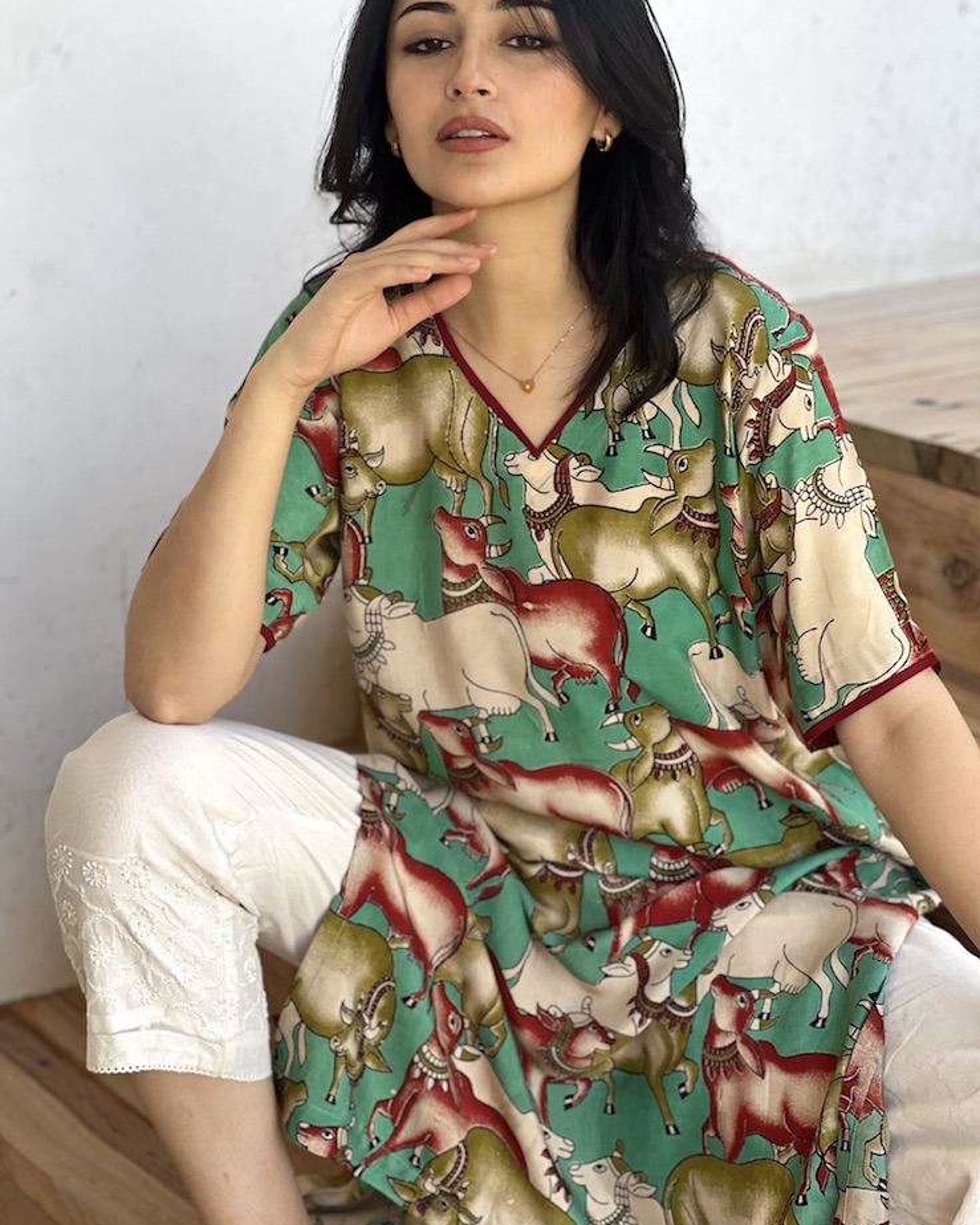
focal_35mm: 81
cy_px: 610
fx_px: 2937
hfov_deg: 18.9
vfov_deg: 23.6
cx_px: 486
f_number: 2.8
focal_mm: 9
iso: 125
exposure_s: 1/121
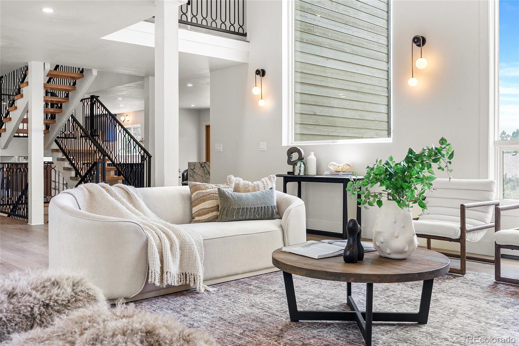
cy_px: 173
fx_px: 476
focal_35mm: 33
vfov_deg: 40.0
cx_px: 260
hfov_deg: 57.2
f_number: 4
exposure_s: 1/100
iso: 160
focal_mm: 22
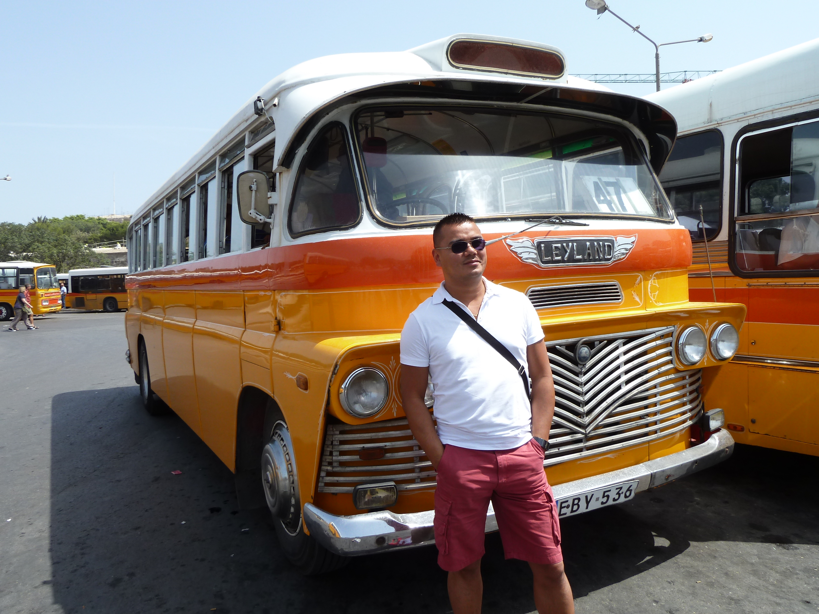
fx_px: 686
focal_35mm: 29
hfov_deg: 61.7
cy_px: 307
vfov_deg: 48.2
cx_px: 410
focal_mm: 4.7
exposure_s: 1/500
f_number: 4
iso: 80
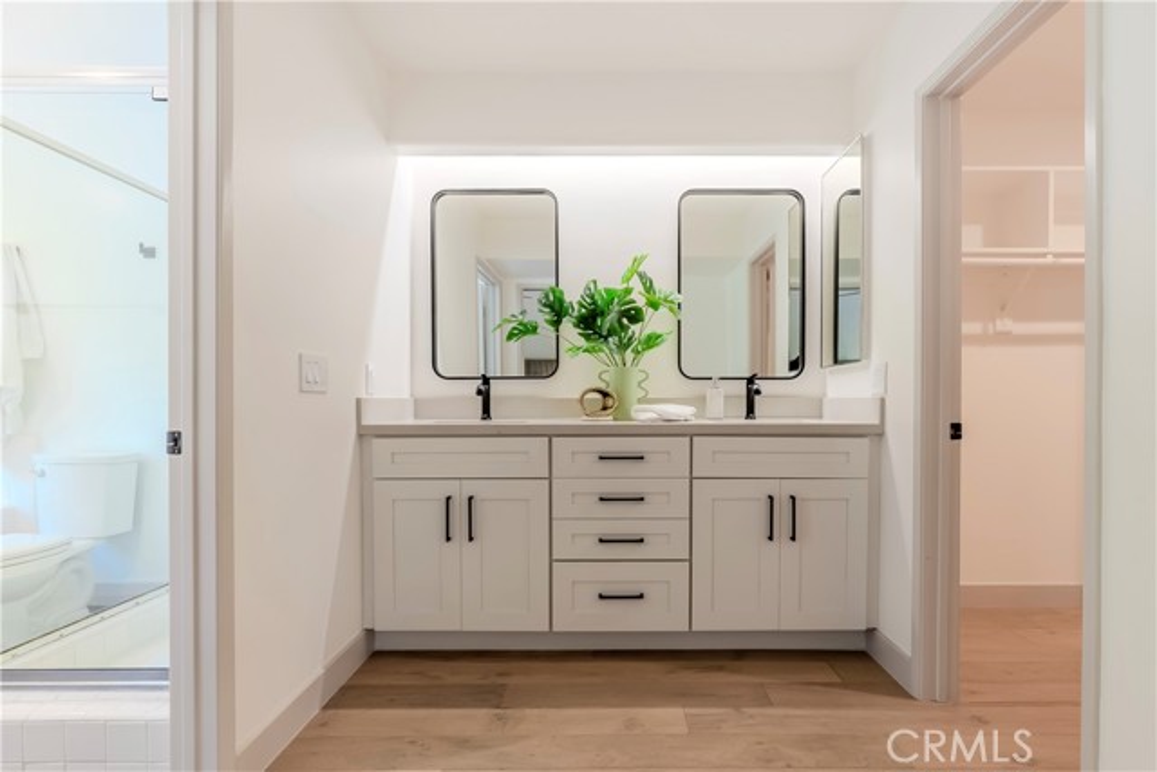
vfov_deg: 73.8
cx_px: 578
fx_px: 514
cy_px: 386
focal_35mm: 16
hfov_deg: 96.7
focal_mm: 16
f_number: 9
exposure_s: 1/10
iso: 100
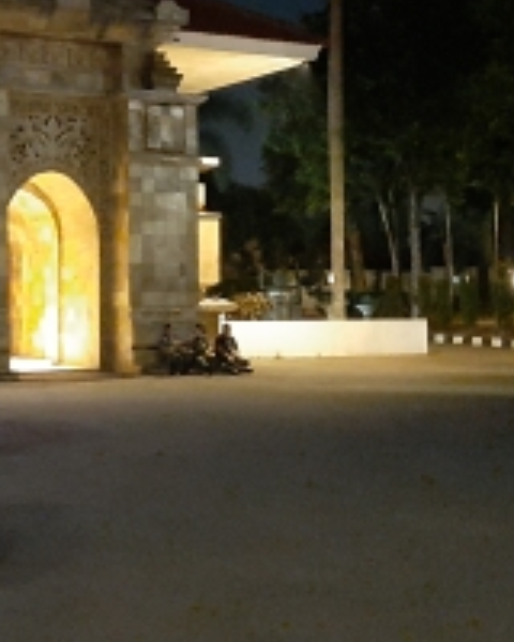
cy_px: 234
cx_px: 103
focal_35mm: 64
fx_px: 1217
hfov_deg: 23.5
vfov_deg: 29.4
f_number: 1.7
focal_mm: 3.93
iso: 1600
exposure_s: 1/17
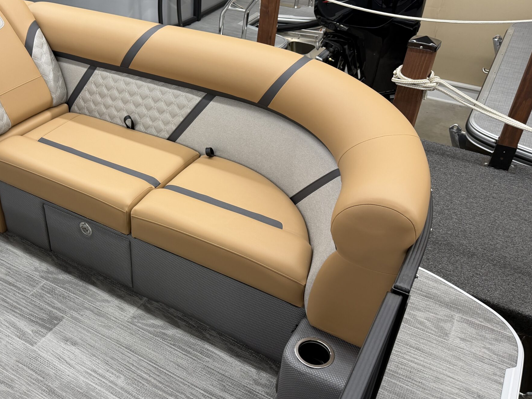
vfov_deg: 40.7
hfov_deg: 51.3
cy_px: 188
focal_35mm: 35
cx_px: 164
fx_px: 538
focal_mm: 6.76
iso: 125
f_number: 1.78
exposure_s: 1/60
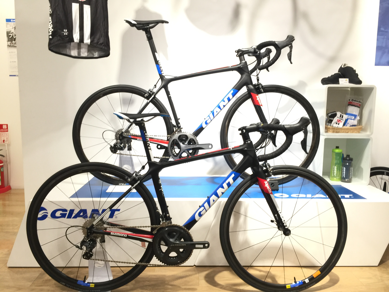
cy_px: 146
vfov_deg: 48.2
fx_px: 326
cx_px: 194
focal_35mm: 29
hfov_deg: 61.7
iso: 50
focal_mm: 4.15
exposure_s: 1/30
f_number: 2.2
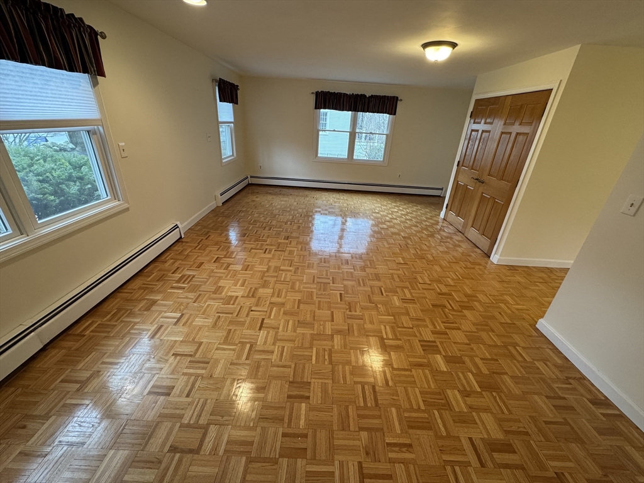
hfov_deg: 102.1
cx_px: 322
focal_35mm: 14
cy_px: 242
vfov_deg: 85.7
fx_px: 260
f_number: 2.2
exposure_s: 1/60
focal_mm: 2.22
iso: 200
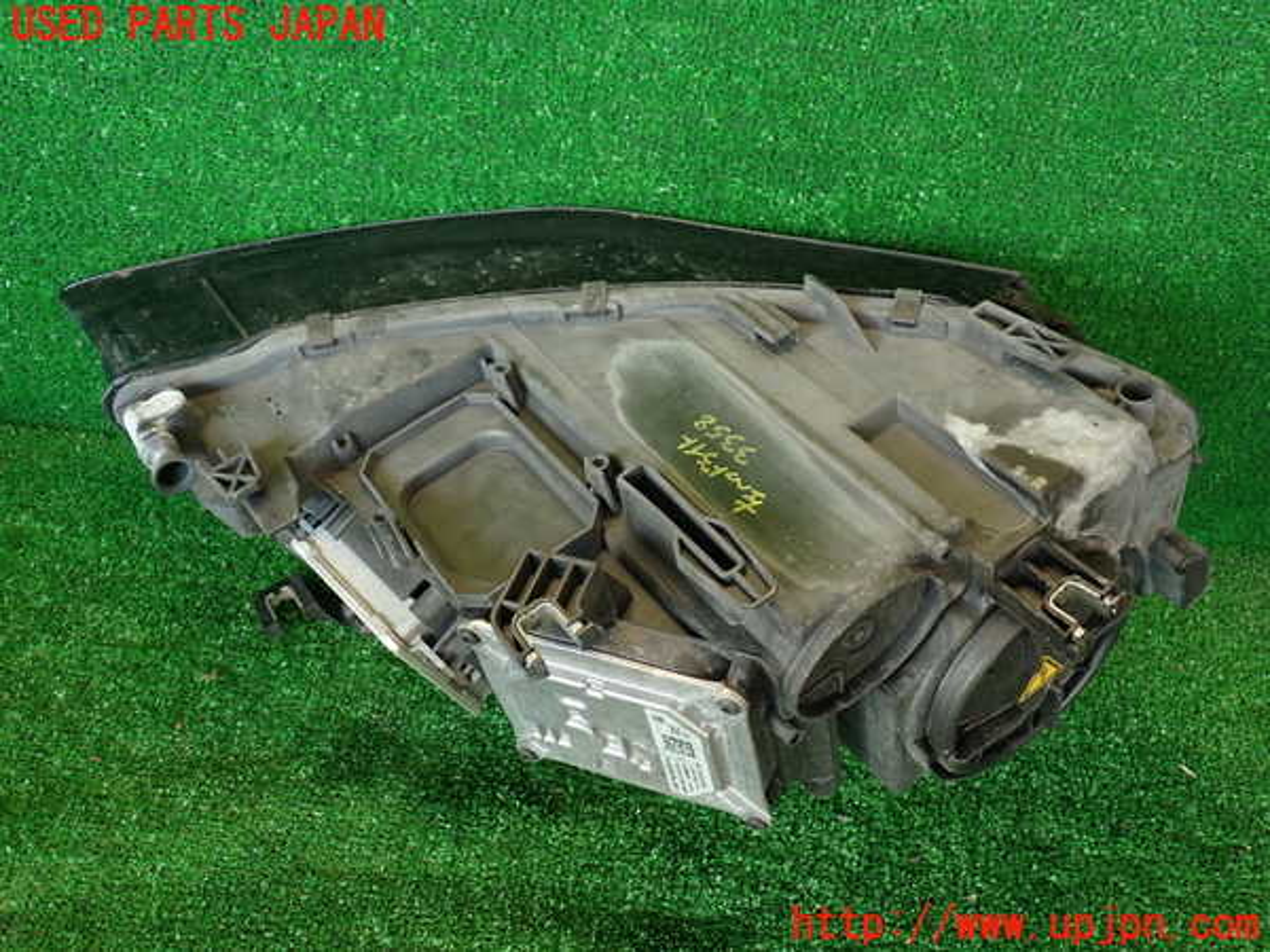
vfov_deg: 44.2
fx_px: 1174
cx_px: 635
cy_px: 476
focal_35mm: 32
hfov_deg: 56.8
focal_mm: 5.79
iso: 200
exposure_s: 1/50
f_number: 2.4
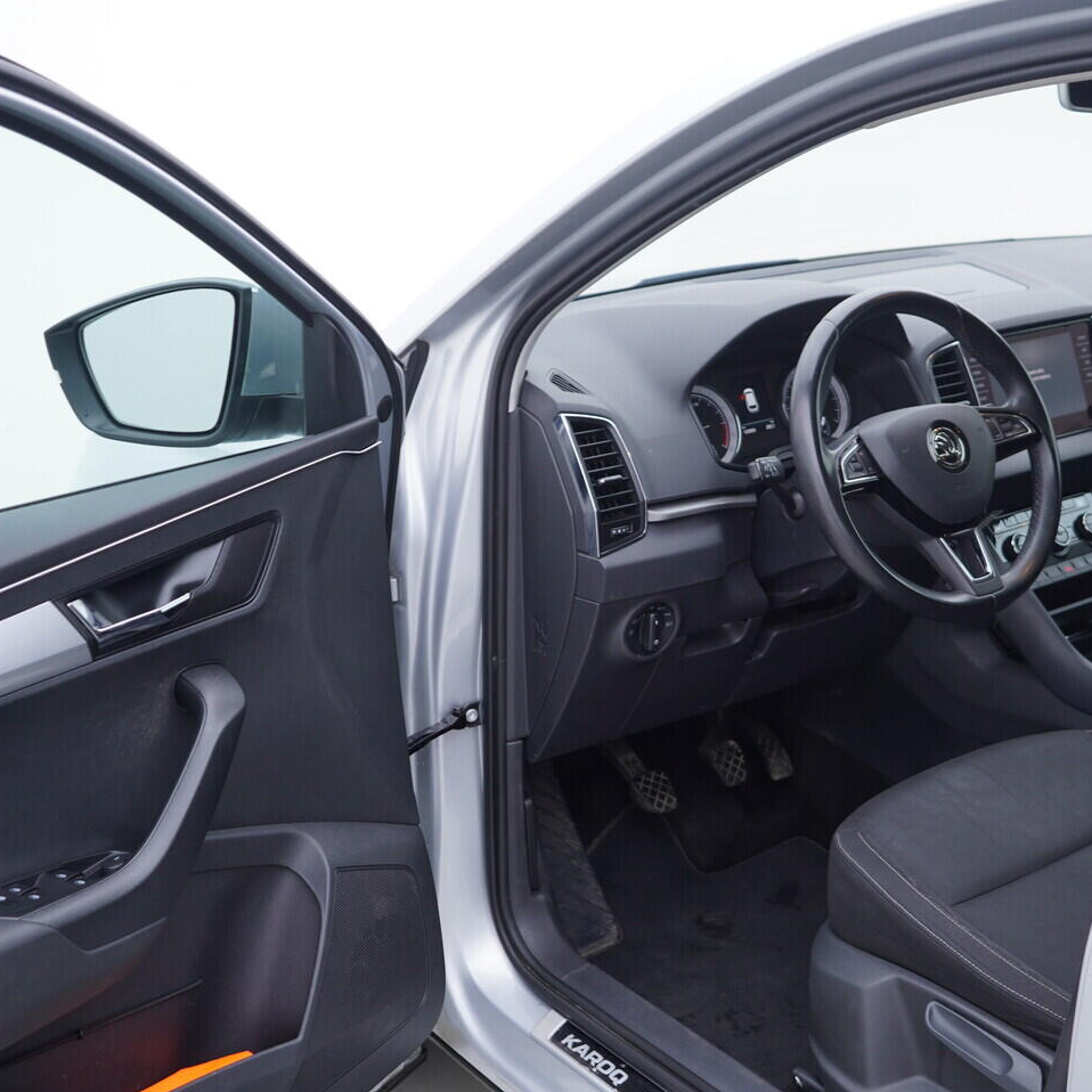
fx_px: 1642
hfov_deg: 36.5
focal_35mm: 46
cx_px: 698
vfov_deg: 36.8
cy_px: 546
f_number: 3.2
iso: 125
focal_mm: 24
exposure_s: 1/50
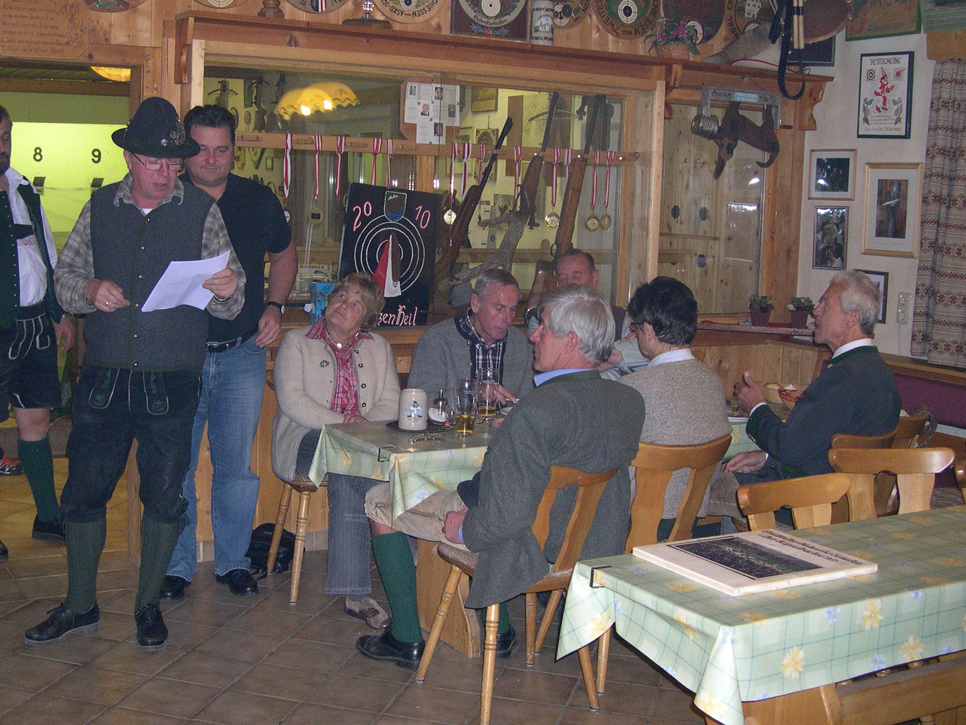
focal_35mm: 44
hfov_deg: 42.8
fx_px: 1228
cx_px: 414
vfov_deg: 32.9
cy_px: 329
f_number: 2.8
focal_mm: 8
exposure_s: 1/60
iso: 400
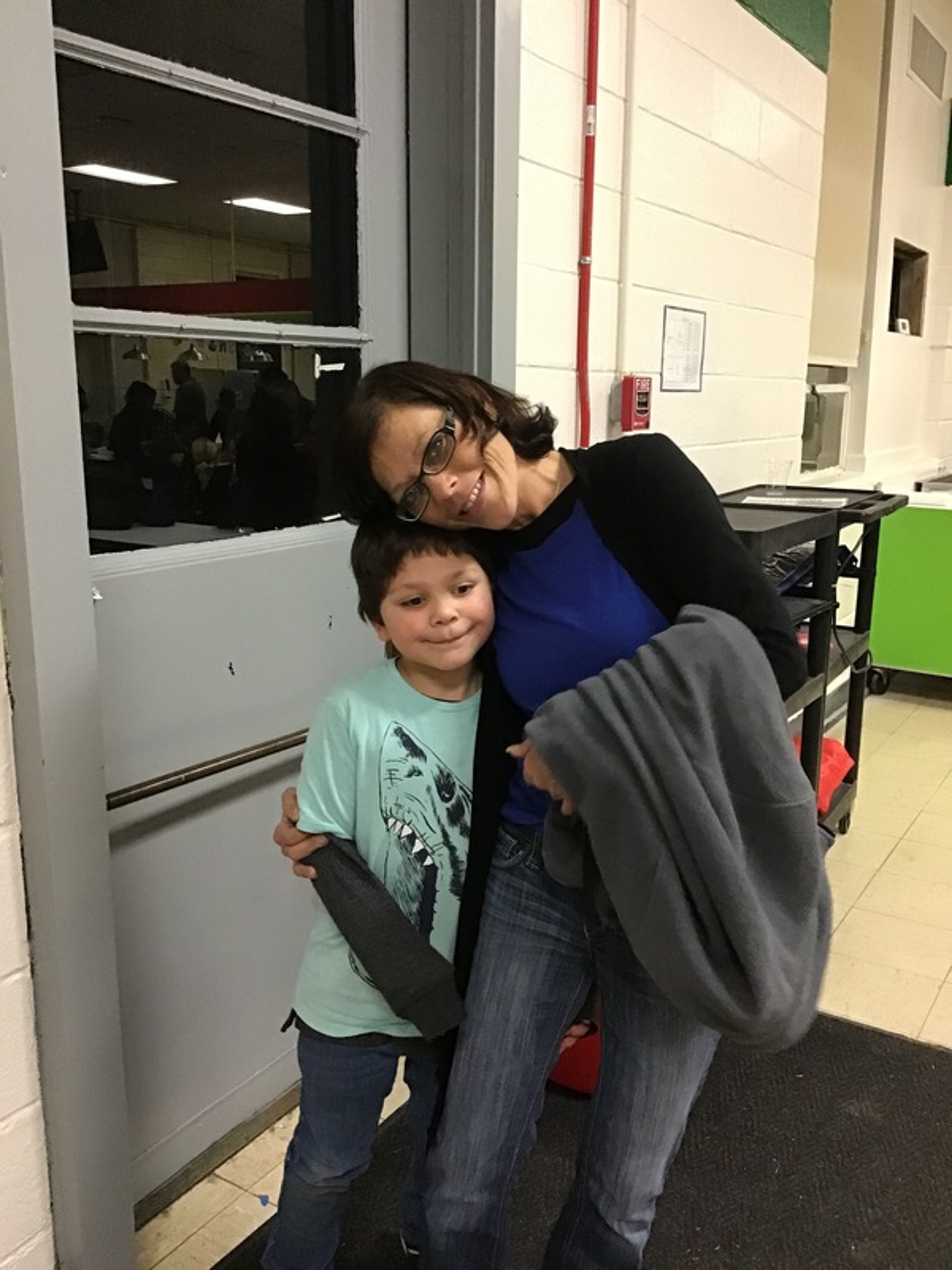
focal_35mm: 31
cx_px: 476
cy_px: 635
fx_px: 1137
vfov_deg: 58.4
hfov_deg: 45.4
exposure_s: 1/20
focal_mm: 3.3
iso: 200
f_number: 2.4
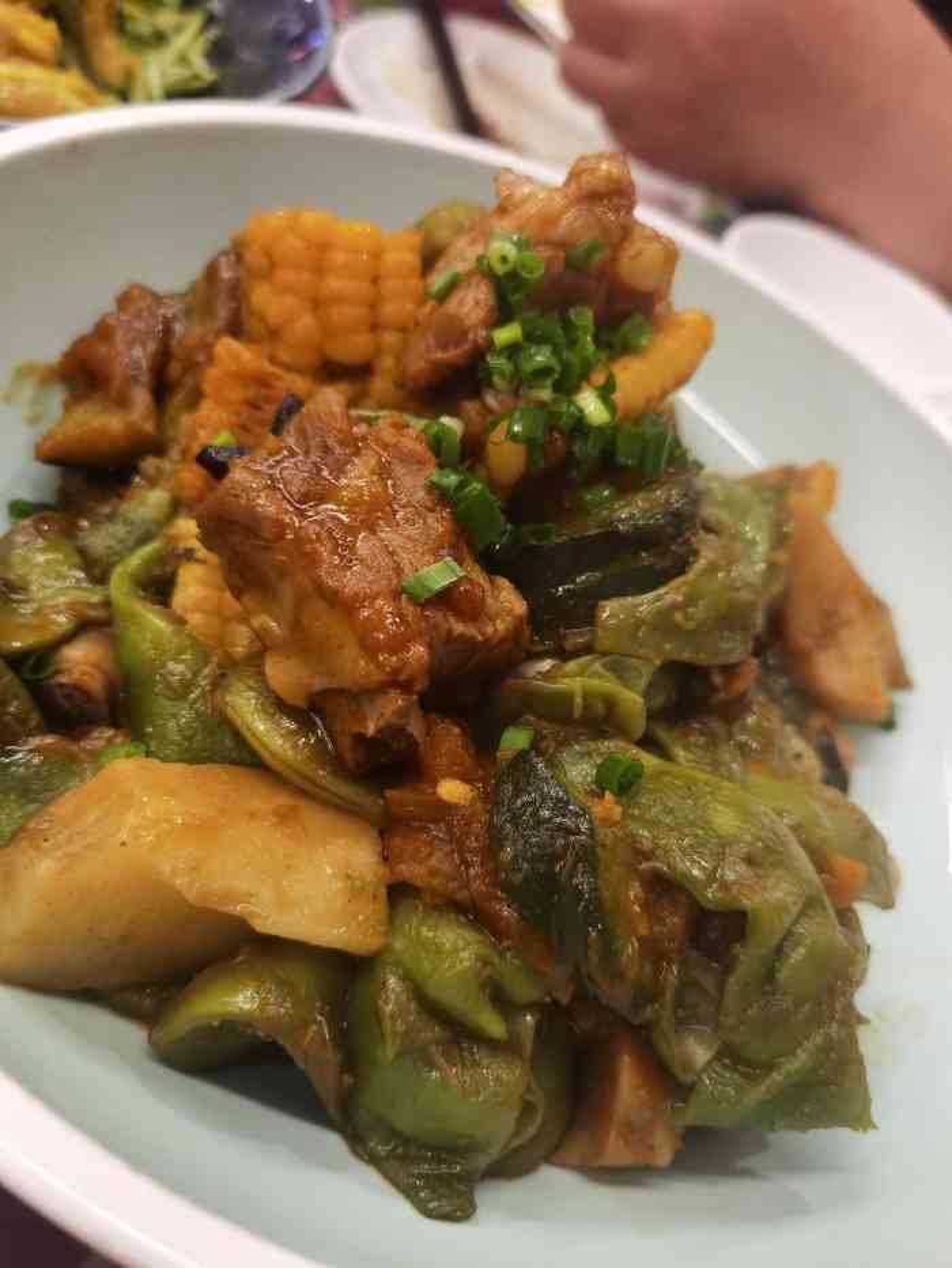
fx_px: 990
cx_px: 476
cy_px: 634
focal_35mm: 27
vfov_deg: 65.3
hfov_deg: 51.4
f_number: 1.9
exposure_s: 1/100
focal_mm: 6.71
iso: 250
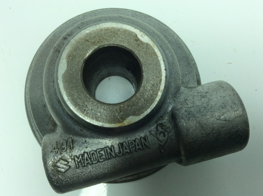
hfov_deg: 56.9
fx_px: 243
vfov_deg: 44.0
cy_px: 98
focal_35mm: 32
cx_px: 132
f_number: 2.4
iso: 32
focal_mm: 3.3
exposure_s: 1/369
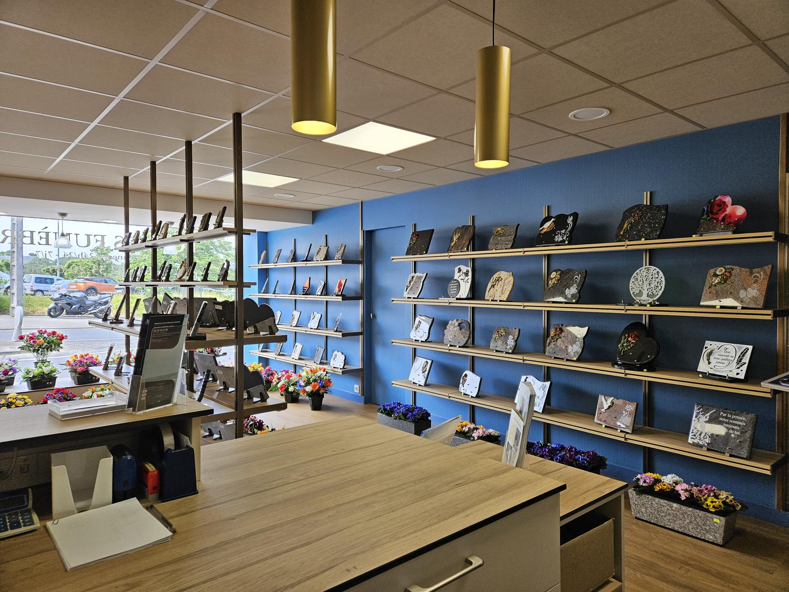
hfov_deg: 73.9
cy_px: 296
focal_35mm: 23
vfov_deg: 58.9
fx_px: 524
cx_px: 394
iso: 80
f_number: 1.8
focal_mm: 5.4
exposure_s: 1/180
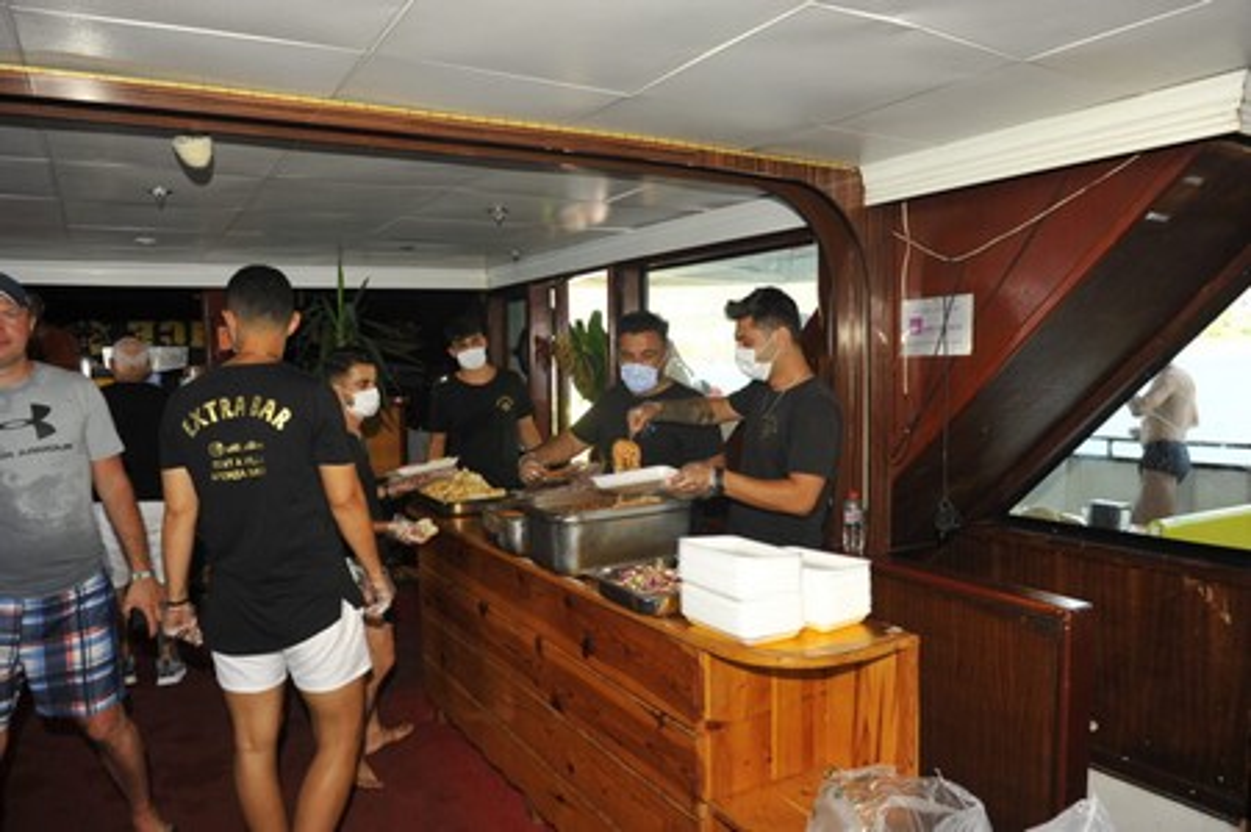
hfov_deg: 69.4
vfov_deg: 49.5
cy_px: 416
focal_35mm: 26
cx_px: 626
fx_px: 903
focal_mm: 26
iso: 200
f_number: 6.3
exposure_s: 1/100
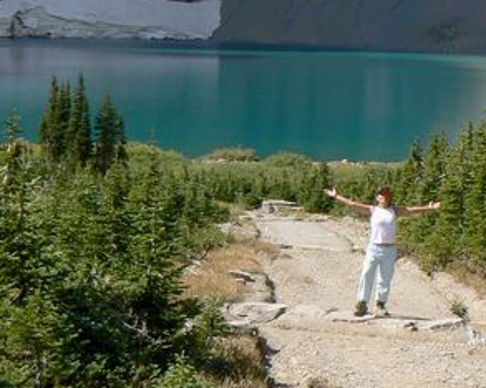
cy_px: 123
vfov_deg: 16.0
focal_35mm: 96
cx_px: 216
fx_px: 1380
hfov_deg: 20.0
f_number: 5.6
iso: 80
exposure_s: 1/320
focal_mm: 6
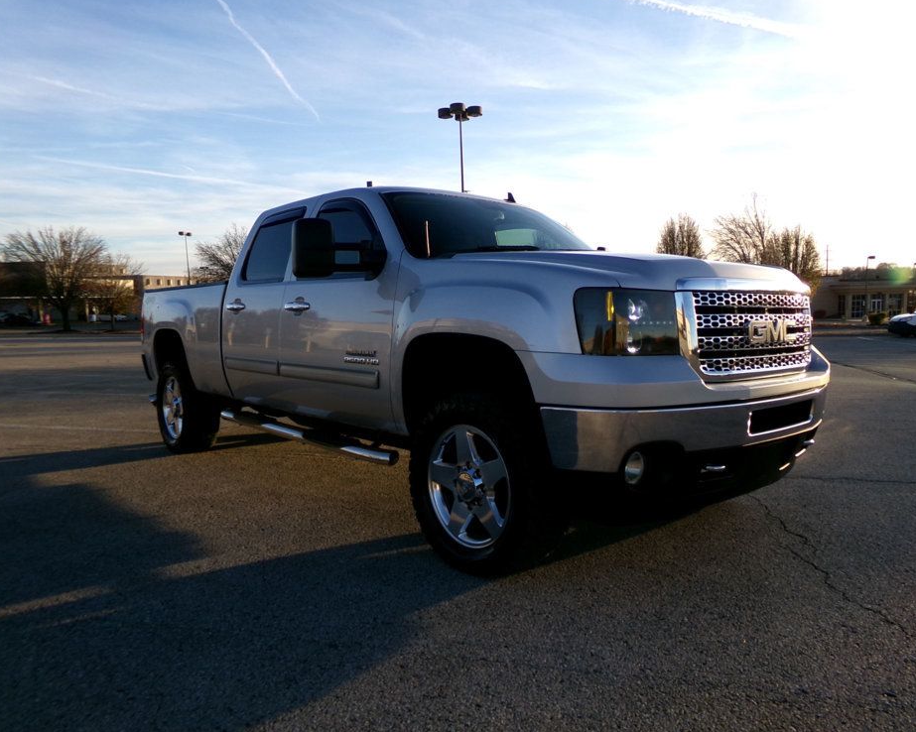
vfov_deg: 54.9
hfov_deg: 66.0
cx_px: 482
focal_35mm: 26
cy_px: 369
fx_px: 705
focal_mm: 4.3
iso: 100
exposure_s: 1/300
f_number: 3.7
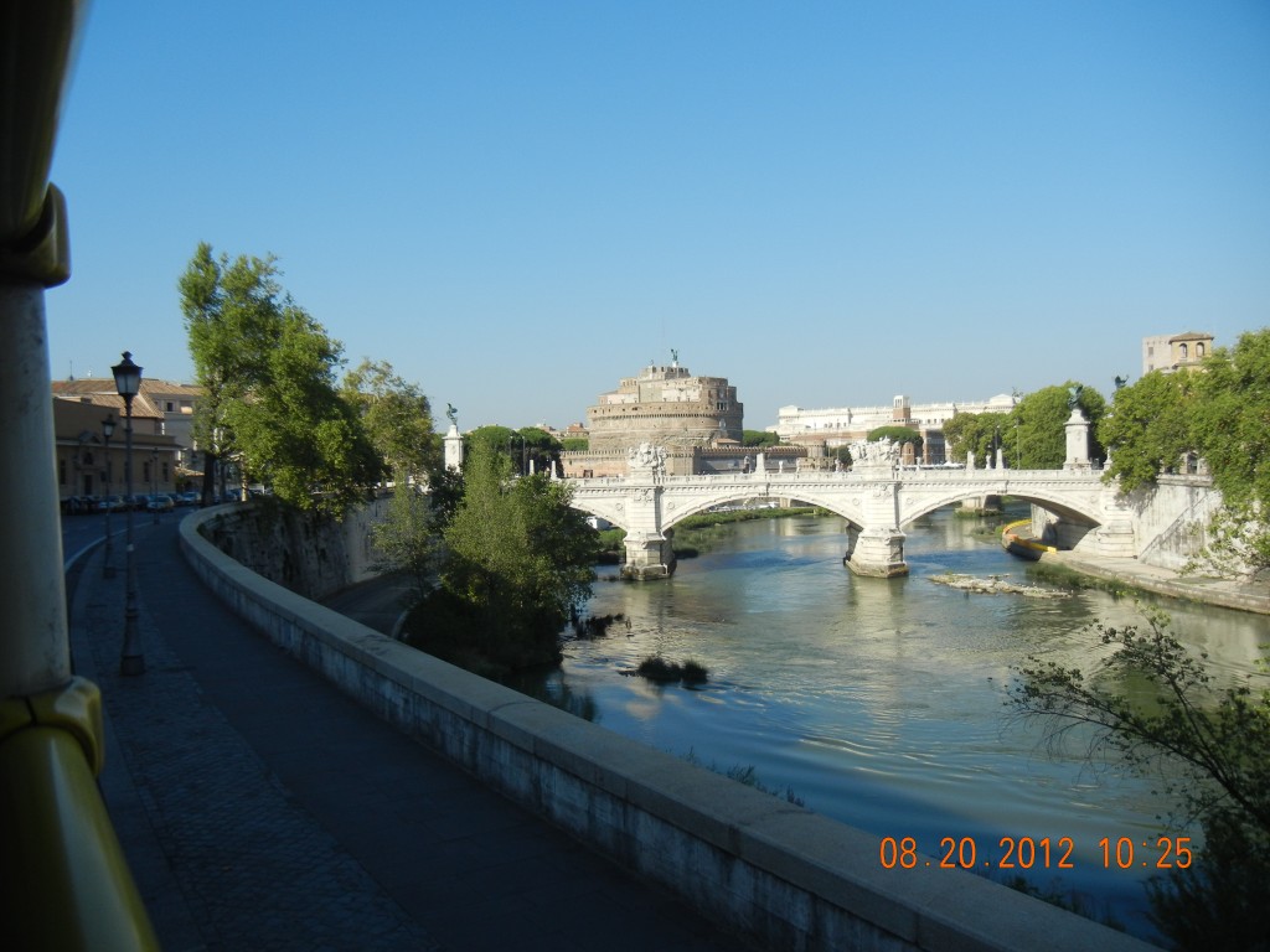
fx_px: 1101
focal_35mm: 30
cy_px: 476
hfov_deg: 60.0
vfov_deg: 46.8
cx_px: 635
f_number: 7
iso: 160
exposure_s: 1/364
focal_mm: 5.4
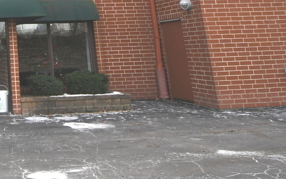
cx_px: -27
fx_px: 382
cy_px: -62
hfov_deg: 35.3
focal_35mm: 49
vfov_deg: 23.0
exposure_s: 1/320
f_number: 4.5
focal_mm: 10
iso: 100
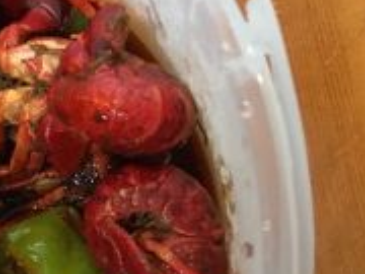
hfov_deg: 15.8
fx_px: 1192
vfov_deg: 12.9
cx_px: -201
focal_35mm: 113
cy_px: 281
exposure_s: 1/33
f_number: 2.2
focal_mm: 4.15
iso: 250
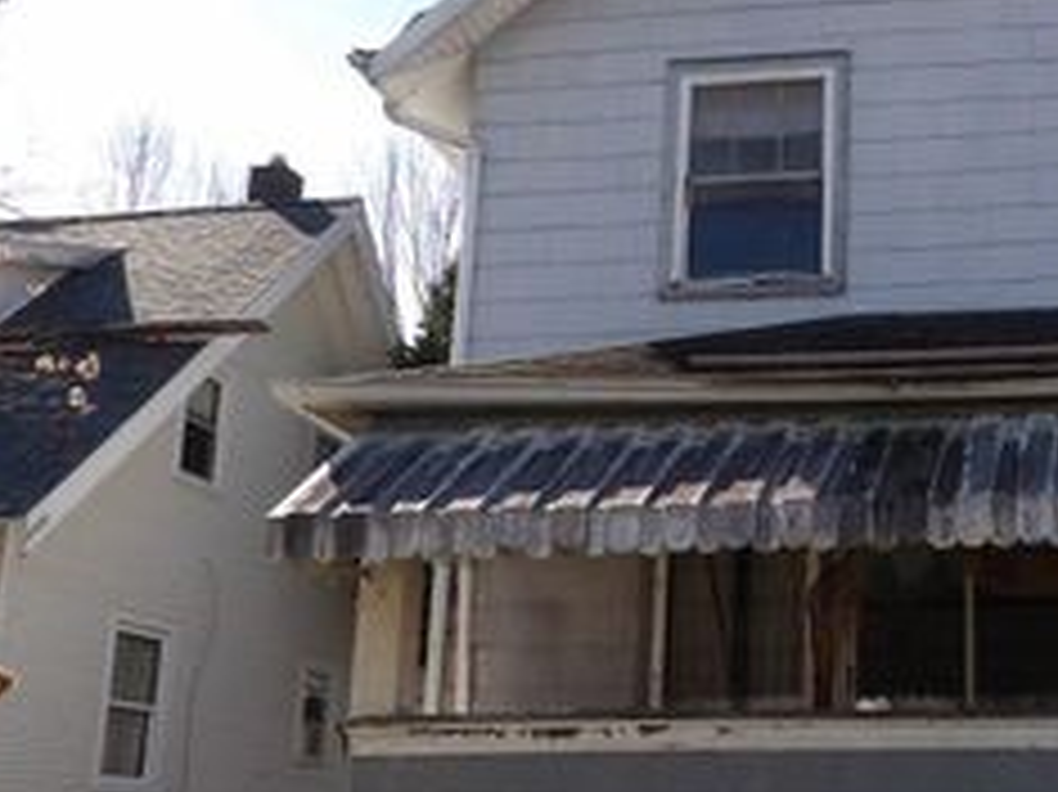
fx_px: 1558
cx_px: 936
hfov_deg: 35.5
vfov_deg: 28.5
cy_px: 466
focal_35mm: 51
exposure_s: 1/588
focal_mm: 4.3
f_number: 3.2
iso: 100
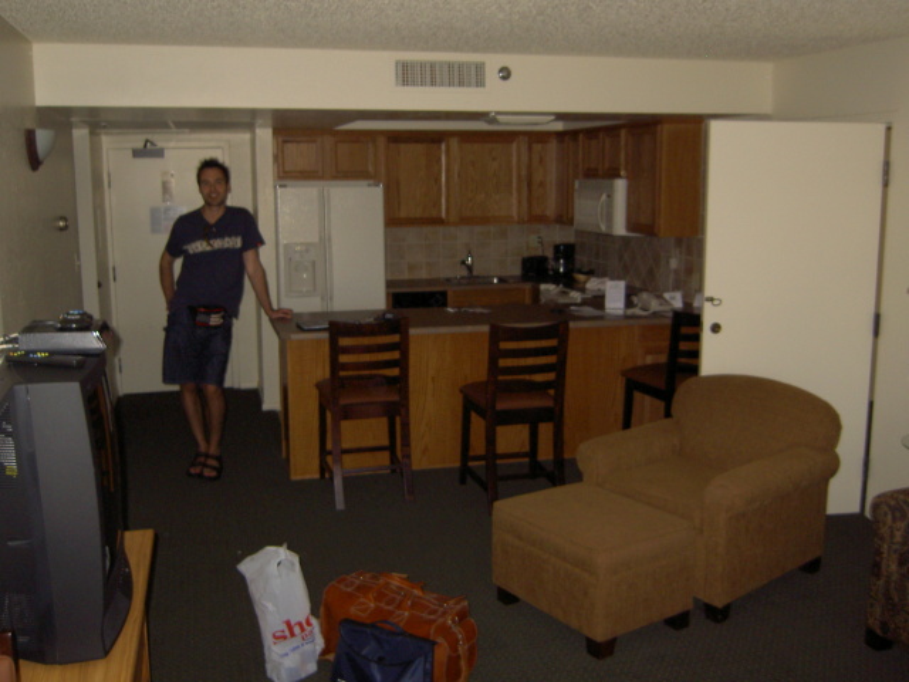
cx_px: 454
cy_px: 341
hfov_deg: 54.0
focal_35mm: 34
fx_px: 893
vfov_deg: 41.8
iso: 100
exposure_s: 1/60
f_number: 2.8
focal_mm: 5.6
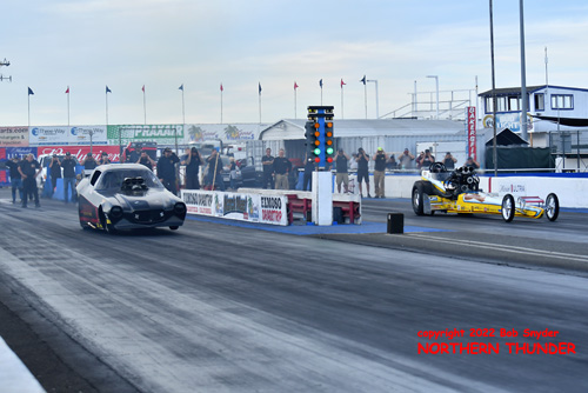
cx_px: 294
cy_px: 196
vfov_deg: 13.1
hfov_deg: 19.4
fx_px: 1716
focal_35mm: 105
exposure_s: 1/800
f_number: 4.5
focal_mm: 70
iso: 320
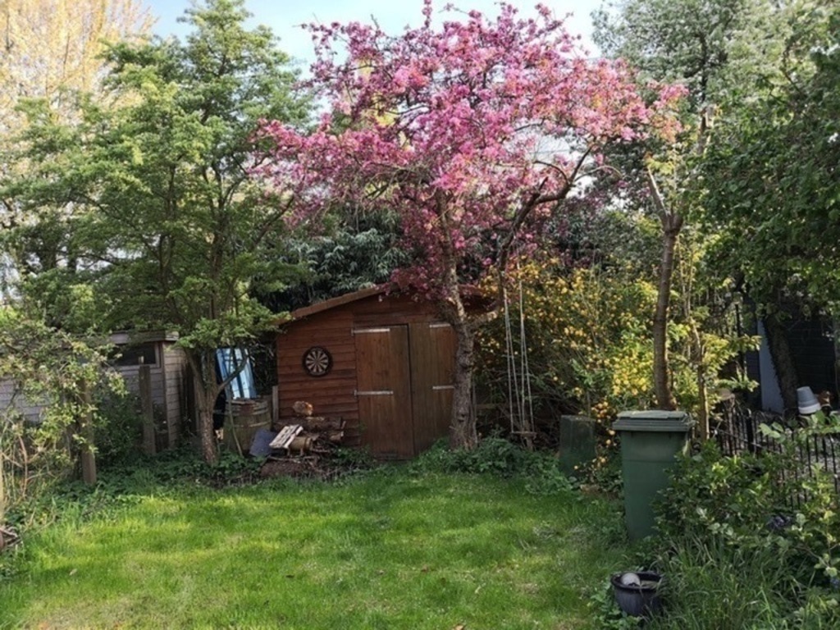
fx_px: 655
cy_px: 315
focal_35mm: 27
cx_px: 420
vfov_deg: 51.4
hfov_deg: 65.3
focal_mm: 3.95
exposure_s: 1/166
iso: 50
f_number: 1.6
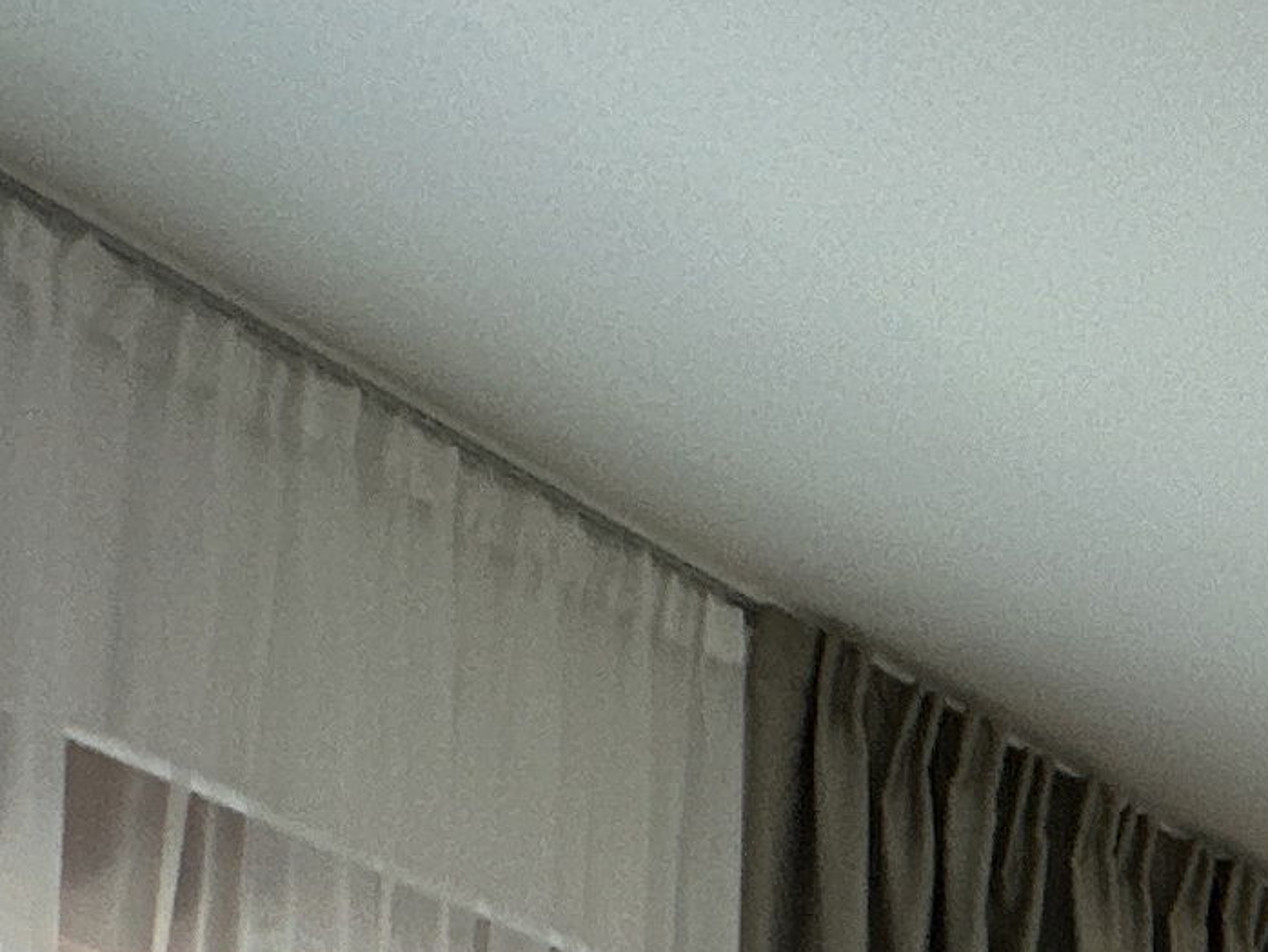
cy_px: 2193
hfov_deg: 16.4
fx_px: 2822
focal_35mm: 77
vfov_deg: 14.1
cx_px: 2776
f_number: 2.2
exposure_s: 1/99
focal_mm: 2.22
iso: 250
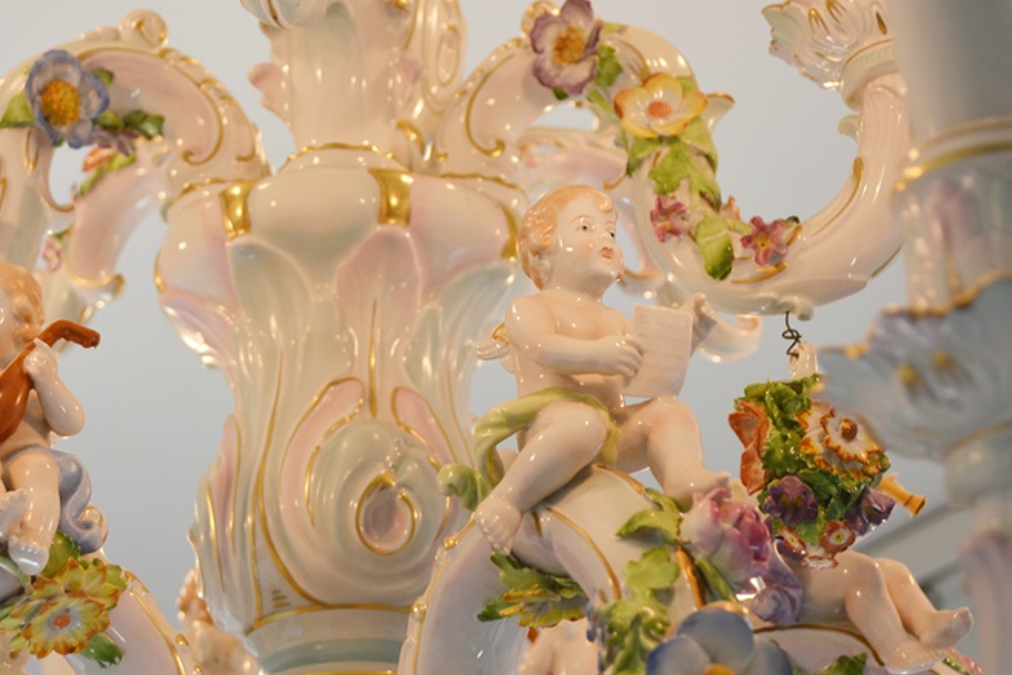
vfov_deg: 18.4
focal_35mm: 74
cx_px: 370
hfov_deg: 27.2
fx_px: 2080
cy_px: 379
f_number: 5
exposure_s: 1/80
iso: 400
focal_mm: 36
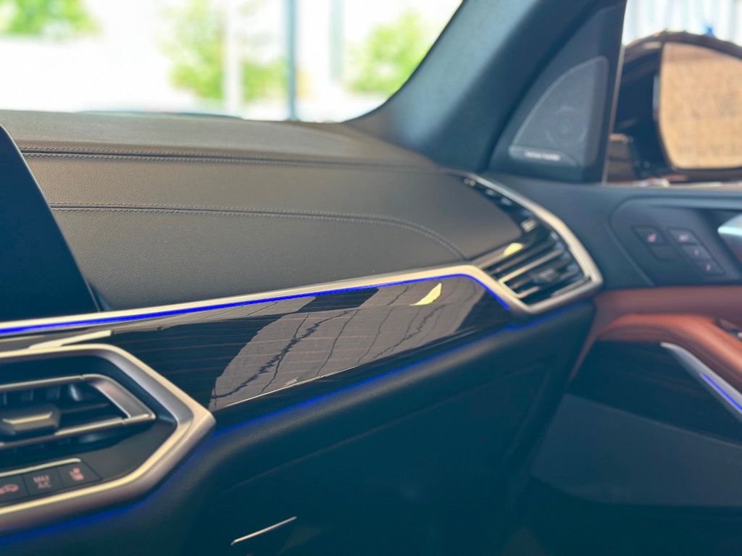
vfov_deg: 30.3
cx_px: 371
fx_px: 1029
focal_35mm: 48
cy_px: 278
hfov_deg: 39.7
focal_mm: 6.86
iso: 200
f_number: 1.78
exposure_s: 1/60
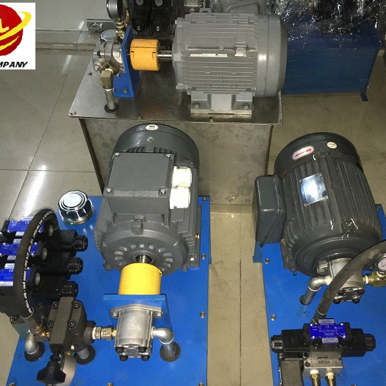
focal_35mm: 35
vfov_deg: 47.2
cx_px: 223
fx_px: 442
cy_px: 195
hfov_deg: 47.1
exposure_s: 1/17
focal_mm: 4.15
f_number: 2.2
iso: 250
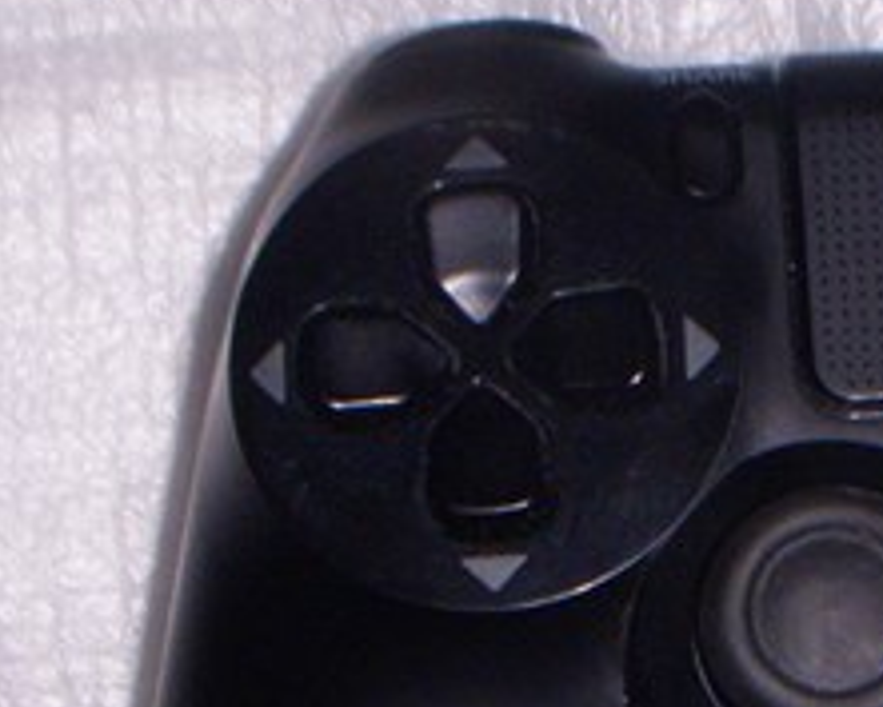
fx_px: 3503
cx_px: 1007
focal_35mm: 134
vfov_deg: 11.4
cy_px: 691
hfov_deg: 14.0
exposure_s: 1/30
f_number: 6.6
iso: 100
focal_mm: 6.3
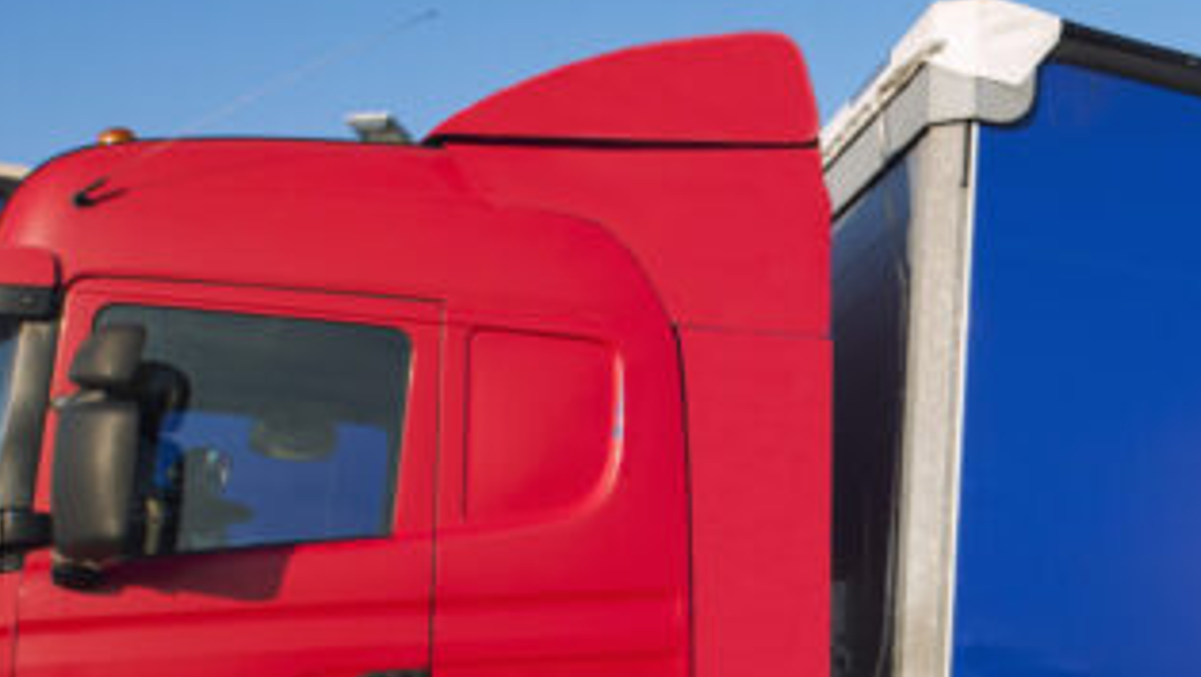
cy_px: 593
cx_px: 1300
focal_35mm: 50
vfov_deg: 23.4
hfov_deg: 35.7
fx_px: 1593
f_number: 6.3
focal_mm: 20
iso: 250
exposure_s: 1/800
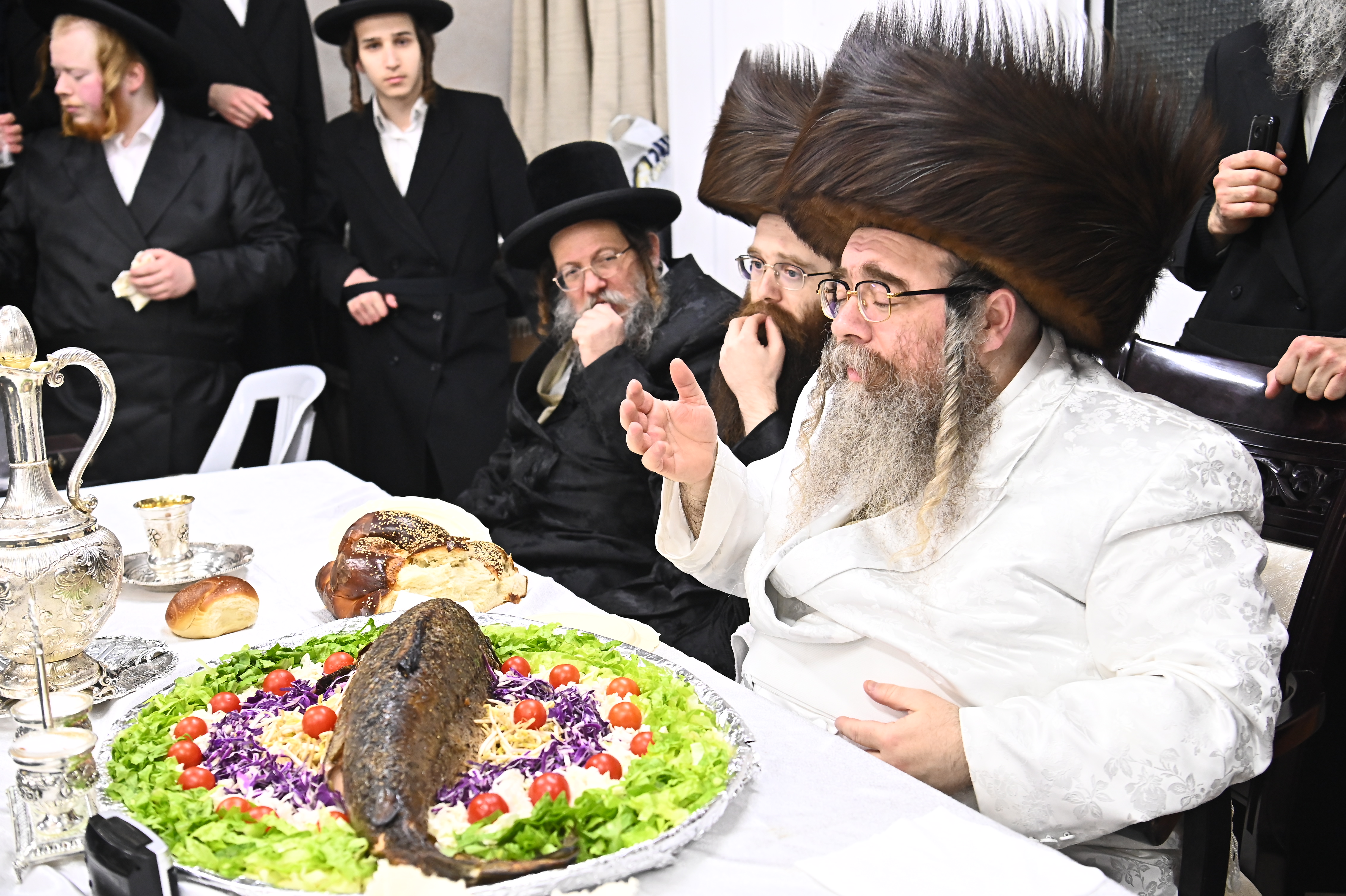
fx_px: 1682
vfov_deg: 29.8
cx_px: 673
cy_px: 448
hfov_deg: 43.6
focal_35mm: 45
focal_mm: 45
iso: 3200
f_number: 4.5
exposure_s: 1/200
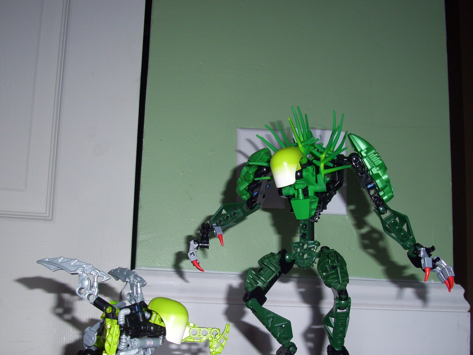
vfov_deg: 31.3
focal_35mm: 46
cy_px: 233
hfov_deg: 41.2
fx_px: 629
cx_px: 250
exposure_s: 1/40
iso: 80
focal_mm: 5.7
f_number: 2.9
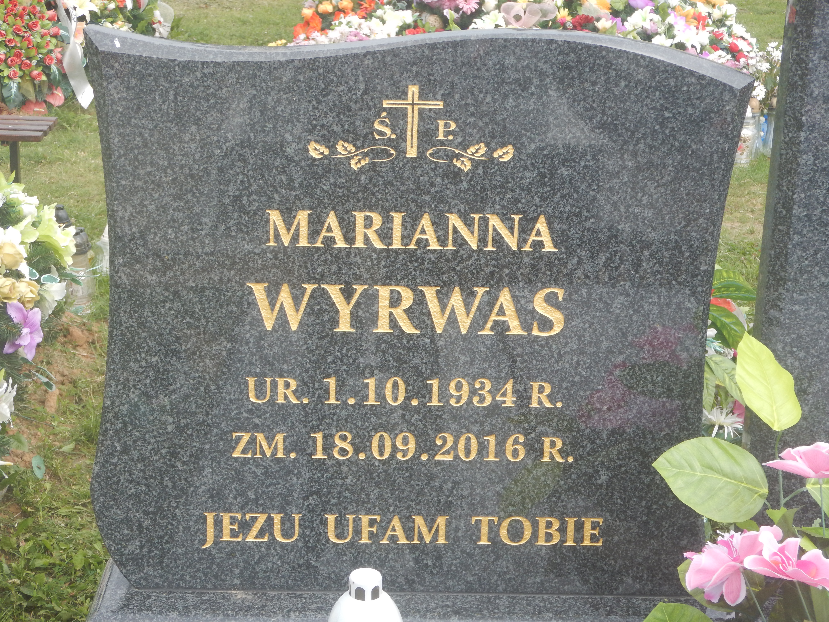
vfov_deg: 24.0
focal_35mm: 61
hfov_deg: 31.7
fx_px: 1461
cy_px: 311
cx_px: 414
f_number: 4.4
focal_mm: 11
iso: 125
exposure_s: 1/200
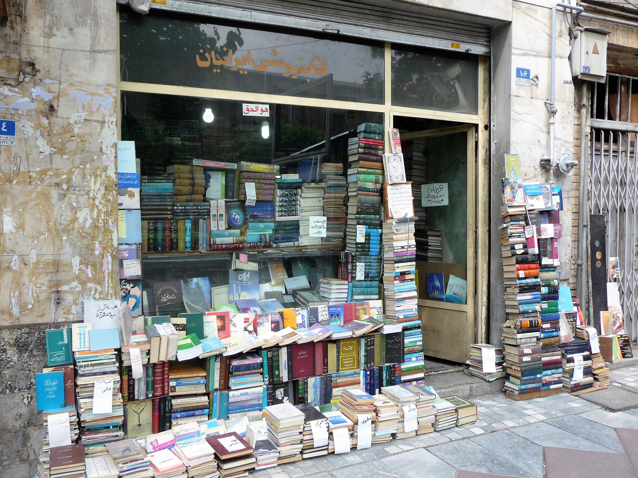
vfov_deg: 44.2
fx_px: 590
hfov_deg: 56.8
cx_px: 319
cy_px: 239
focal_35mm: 32
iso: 100
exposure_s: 1/200
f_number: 3.5
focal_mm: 5.3
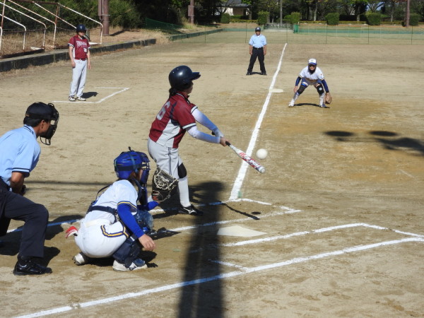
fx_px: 1041
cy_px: 159
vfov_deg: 17.4
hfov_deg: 23.0
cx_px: 212
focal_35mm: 85
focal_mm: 15.2
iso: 100
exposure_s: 1/1000
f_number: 4.5
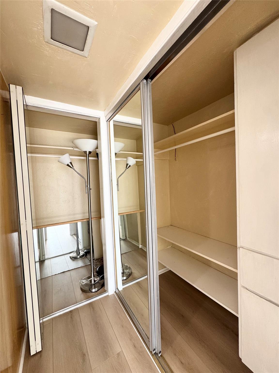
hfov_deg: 85.7
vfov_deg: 102.1
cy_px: 186
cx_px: 140
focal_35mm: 14
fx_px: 150
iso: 200
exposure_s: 1/120
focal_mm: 2.22
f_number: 2.2
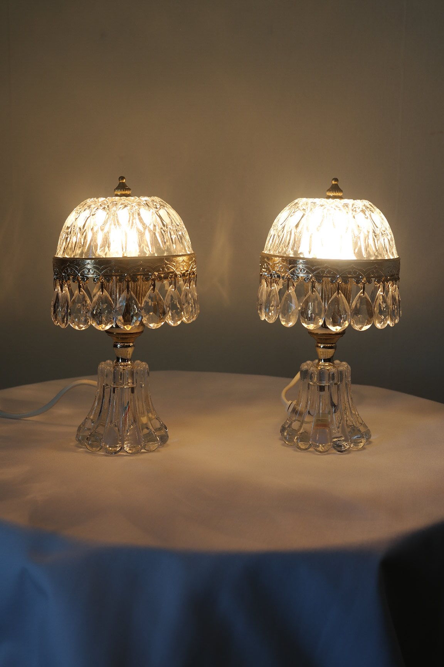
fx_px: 795
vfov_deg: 45.4
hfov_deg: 31.2
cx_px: 222
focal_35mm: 43
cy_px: 334
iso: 100
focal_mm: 28
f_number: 5.6
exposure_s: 1/30
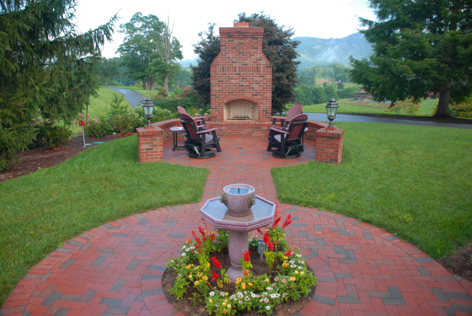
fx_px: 354
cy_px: 158
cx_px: 236
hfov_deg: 67.3
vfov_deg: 48.1
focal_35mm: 27
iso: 100
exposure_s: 1/45
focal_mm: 18
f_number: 3.5
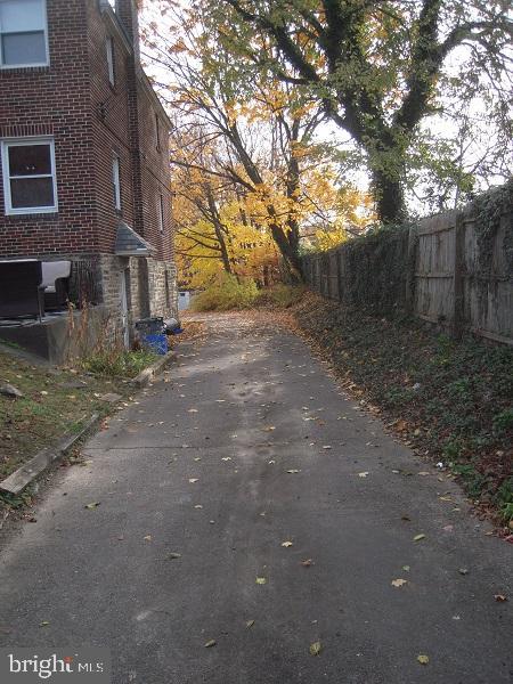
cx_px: 256
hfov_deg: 49.7
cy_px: 342
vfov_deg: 63.4
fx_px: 553
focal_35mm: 28
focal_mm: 5
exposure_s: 1/400
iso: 100
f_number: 2.7
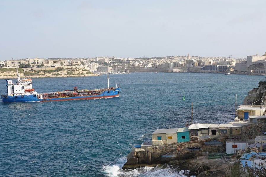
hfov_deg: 40.2
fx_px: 362
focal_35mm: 49
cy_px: 116
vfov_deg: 27.4
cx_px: 159
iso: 100
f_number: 9
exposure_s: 1/160
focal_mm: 37
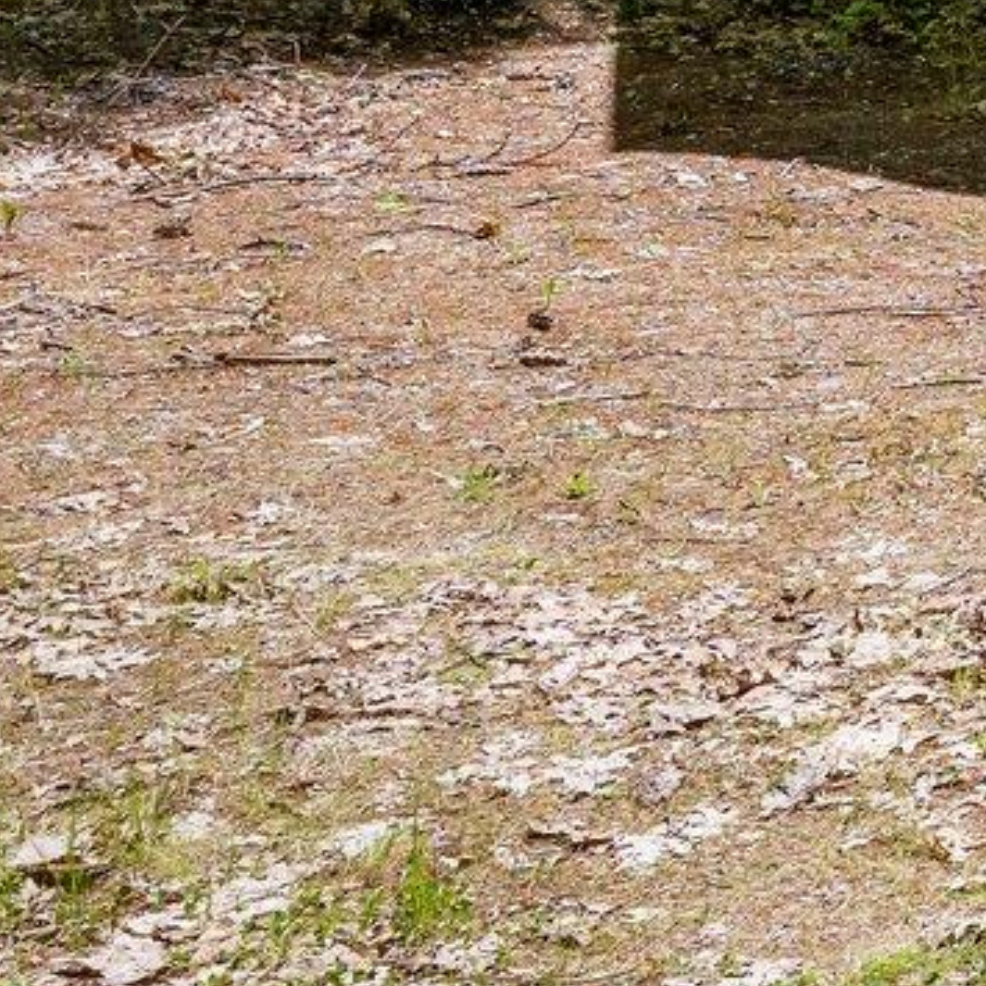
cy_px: -279
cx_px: 2097
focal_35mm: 105
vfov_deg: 15.7
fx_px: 3398
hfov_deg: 13.6
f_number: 8
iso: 320
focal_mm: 21.5
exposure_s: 1/400
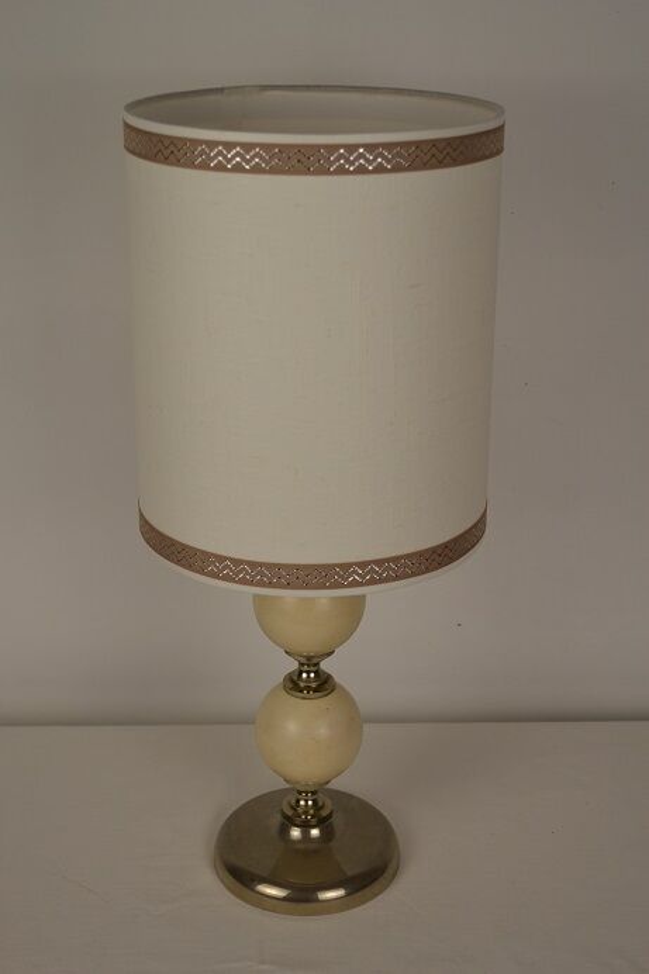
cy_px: 487
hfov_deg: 25.0
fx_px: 1461
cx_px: 324
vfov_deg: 36.9
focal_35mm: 54
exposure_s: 1/125
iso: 180
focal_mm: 36
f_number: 5.6
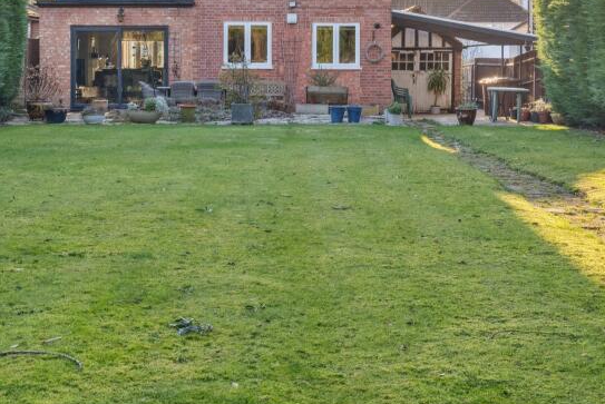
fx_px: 1110
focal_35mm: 66
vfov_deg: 20.3
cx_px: 248
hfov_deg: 30.4
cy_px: 48
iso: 640
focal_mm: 35
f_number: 10
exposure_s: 1/80
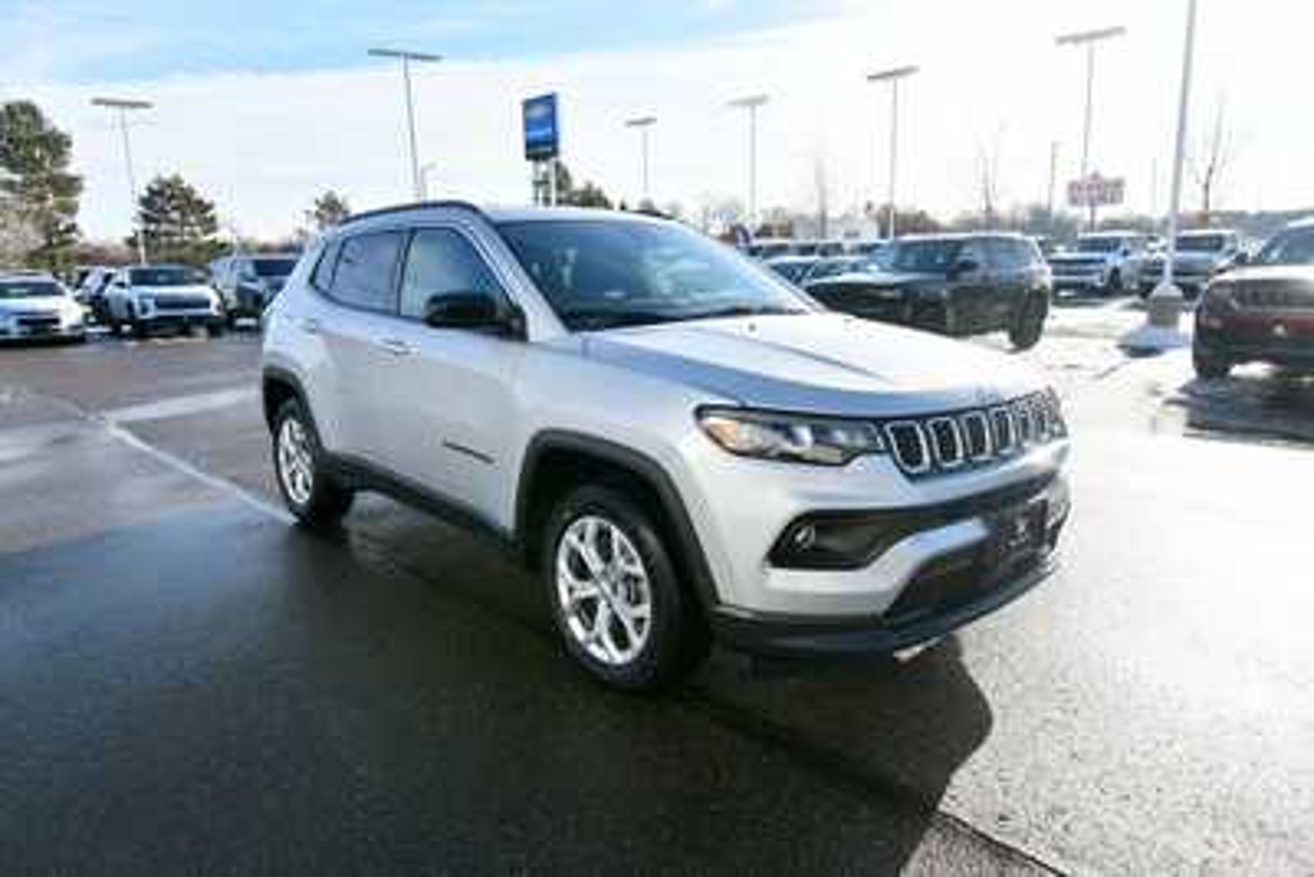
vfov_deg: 57.3
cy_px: 438
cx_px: 657
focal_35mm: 22
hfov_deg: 78.6
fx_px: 803
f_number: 8
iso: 100
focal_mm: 15
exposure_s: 1/250
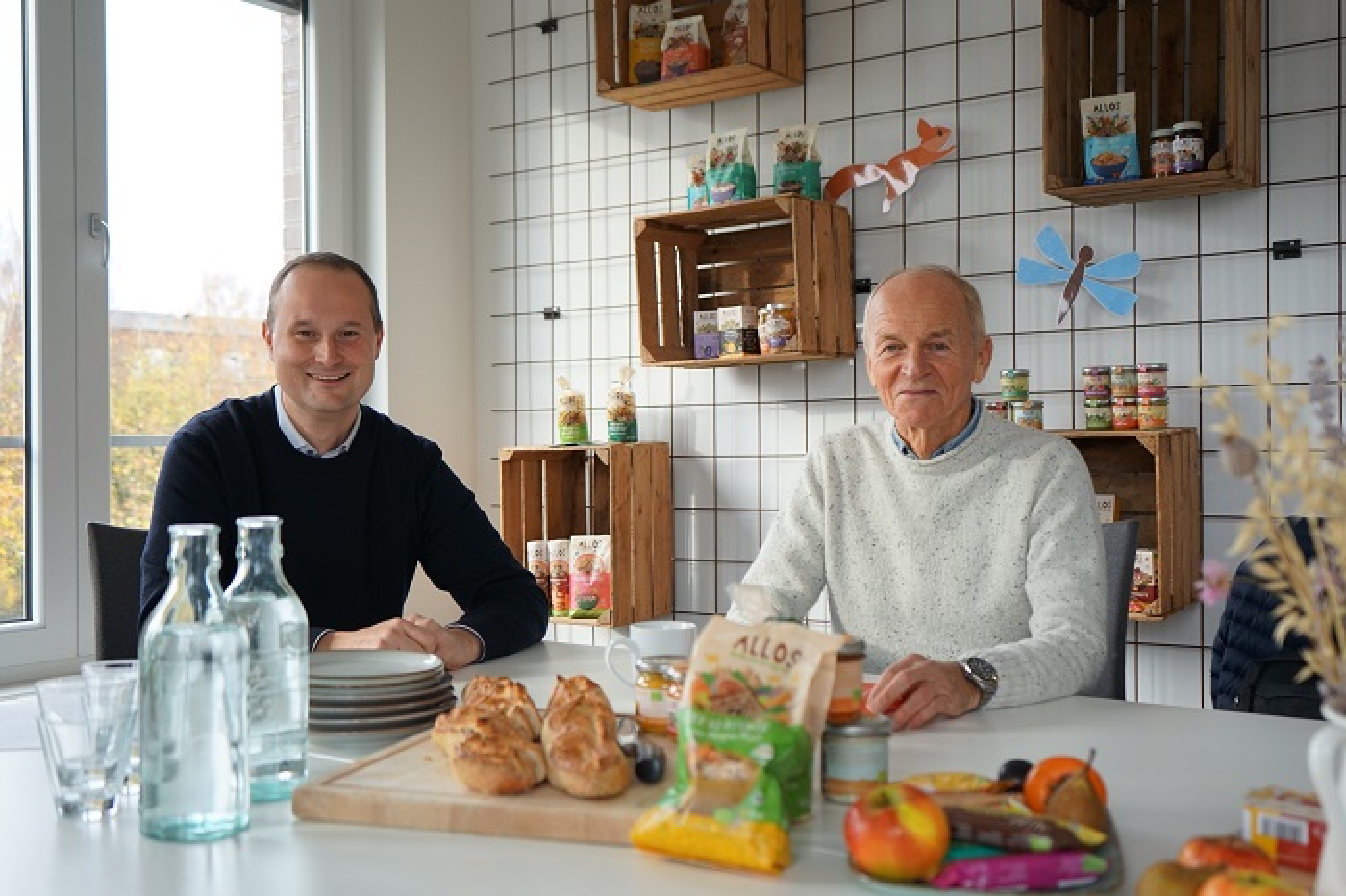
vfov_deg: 35.9
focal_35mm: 37
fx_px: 1383
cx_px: 673
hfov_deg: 51.9
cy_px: 448
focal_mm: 37
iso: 500
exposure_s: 1/160
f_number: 4
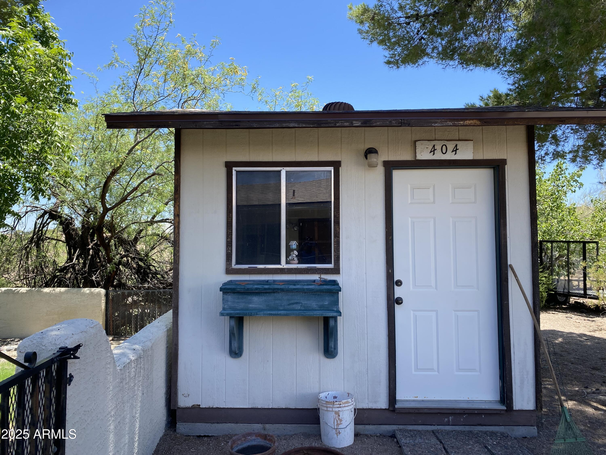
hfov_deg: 67.3
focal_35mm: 26
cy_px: 228
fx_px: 455
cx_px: 303
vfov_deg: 53.1
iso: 32
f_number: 1.8
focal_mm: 4.25
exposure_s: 1/905
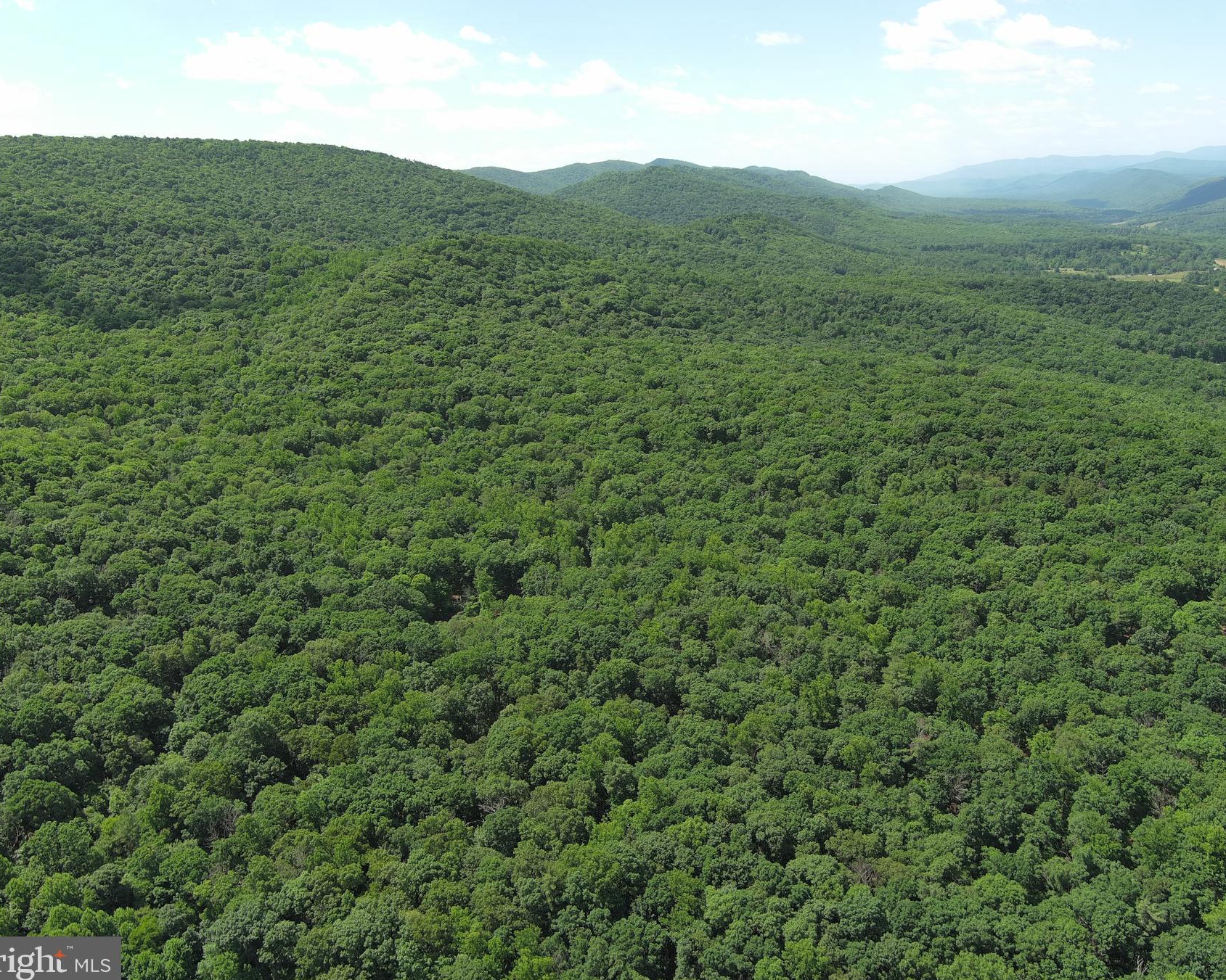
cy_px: 494
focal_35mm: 33
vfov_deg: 44.5
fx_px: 1197
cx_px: 703
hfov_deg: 54.0
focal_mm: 10.57
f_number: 2.8
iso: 100
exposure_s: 1/720
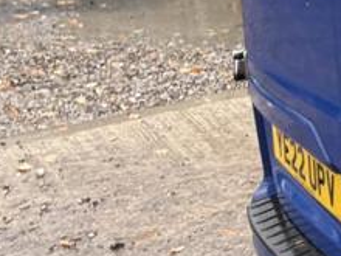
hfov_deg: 15.3
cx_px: 663
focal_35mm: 106
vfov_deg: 13.8
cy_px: 0
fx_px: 1044
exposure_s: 1/121
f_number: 1.6
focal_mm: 5.96
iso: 125
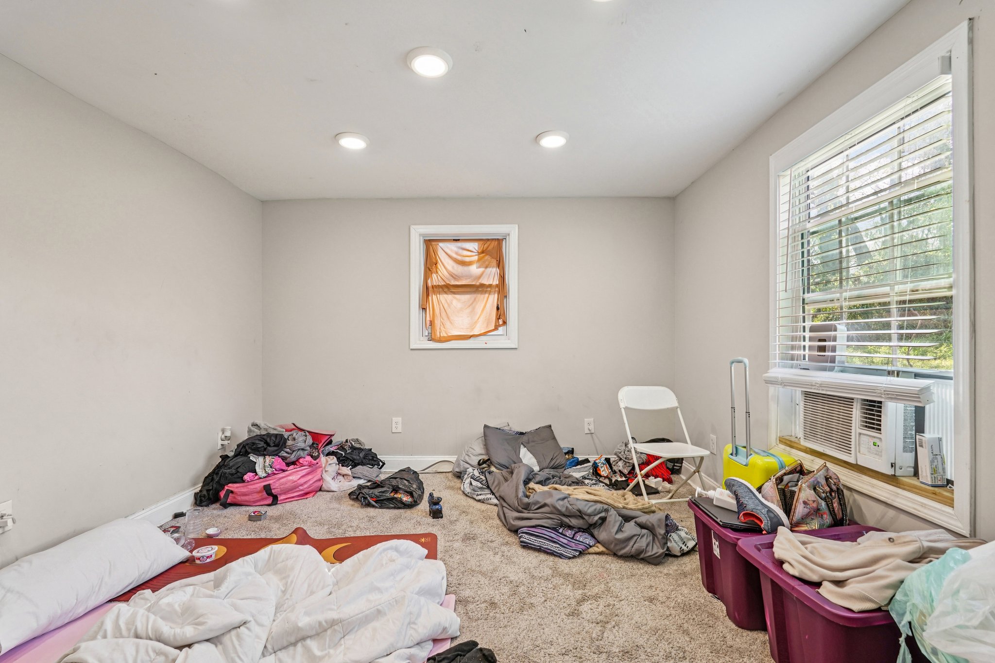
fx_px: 442
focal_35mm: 16
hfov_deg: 96.7
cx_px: 498
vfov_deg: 73.7
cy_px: 332
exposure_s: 1/30
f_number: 8
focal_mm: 16
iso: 800
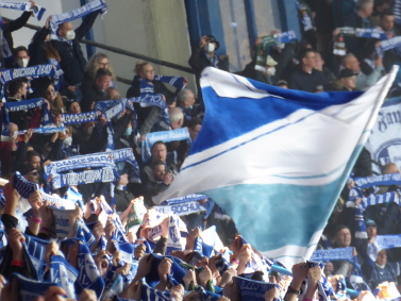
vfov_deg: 2.3
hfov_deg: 3.1
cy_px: 175
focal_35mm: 641
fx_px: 7428
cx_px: 193
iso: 320
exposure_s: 1/100
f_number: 6.1
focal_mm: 96.2
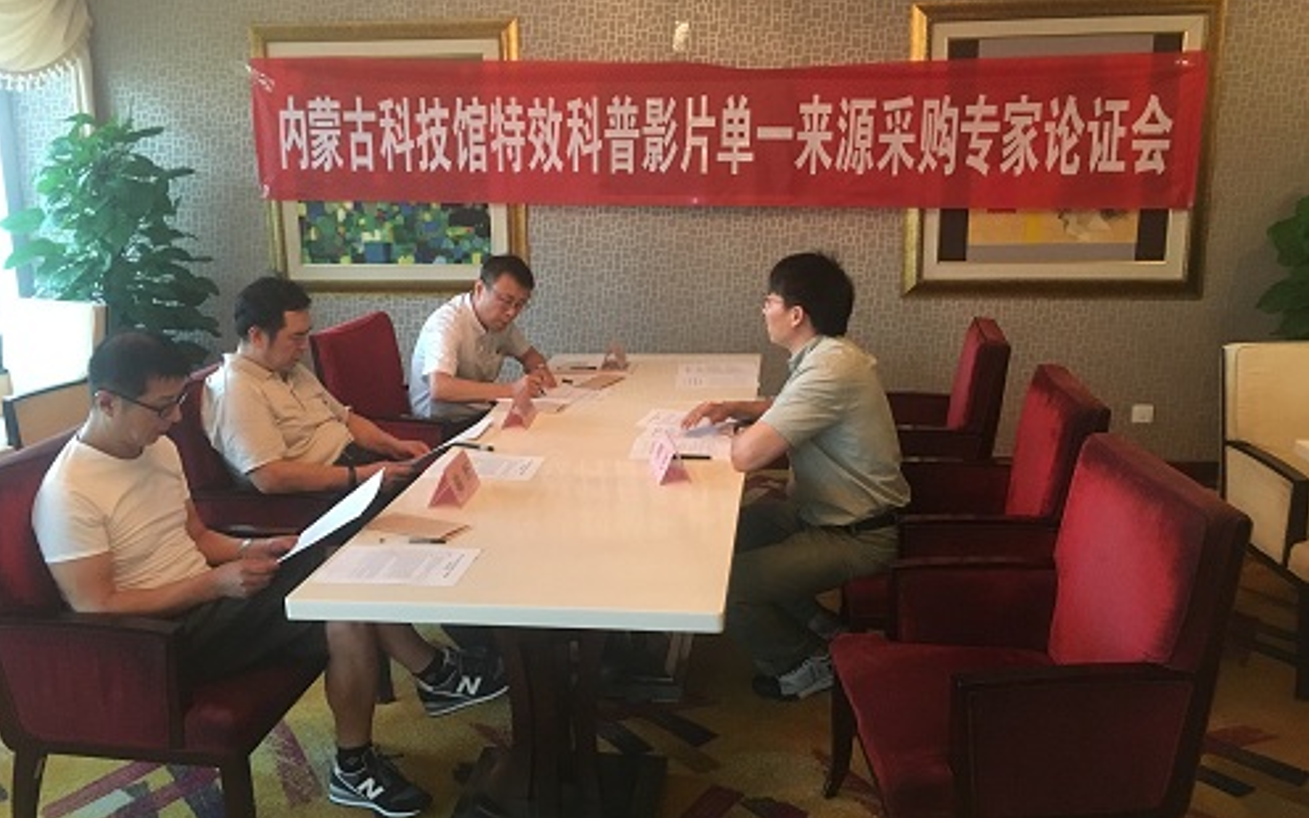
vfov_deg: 40.6
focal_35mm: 31
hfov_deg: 61.2
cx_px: 652
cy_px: 384
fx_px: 1106
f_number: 2.2
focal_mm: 4.15
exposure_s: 1/25
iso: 200
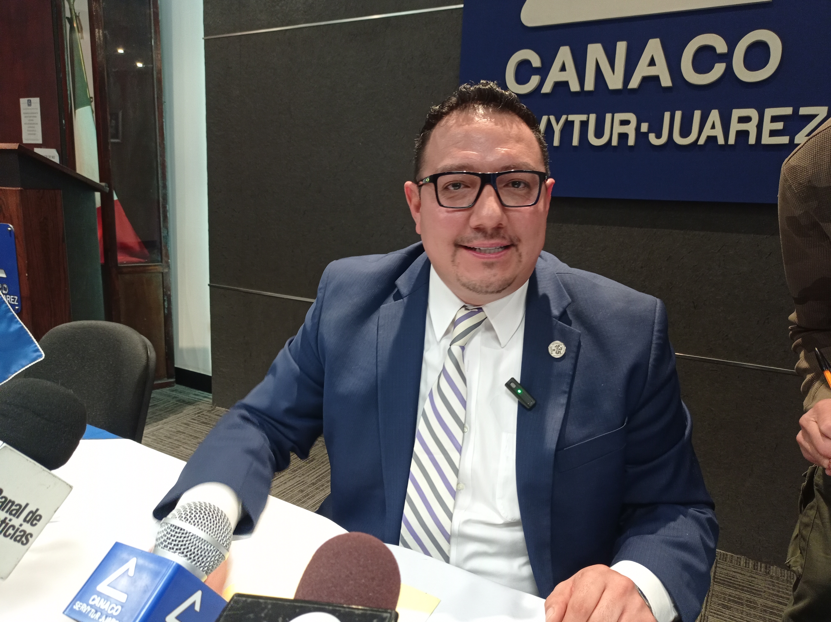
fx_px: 672
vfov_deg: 49.7
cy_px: 311
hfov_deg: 63.5
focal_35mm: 28
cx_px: 416
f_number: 1.79
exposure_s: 1/30
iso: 413
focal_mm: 4.7
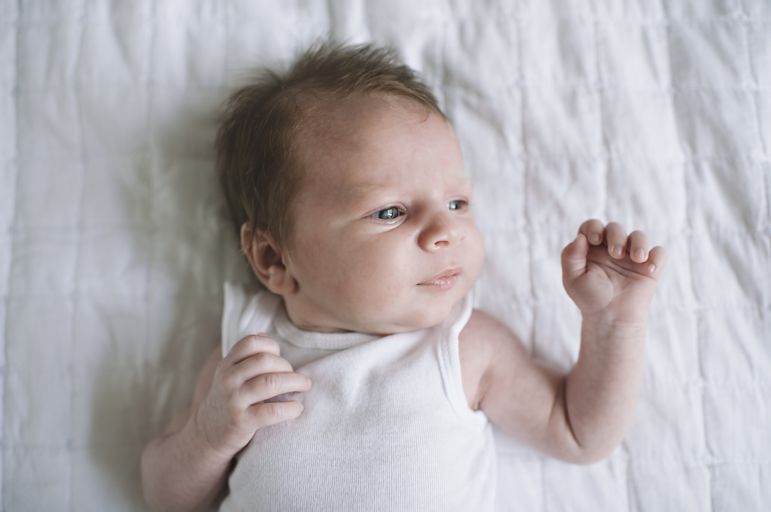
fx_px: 749
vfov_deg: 37.8
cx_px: 386
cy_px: 256
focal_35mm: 35
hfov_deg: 54.5
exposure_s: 1/160
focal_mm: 35
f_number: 2.2
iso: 640
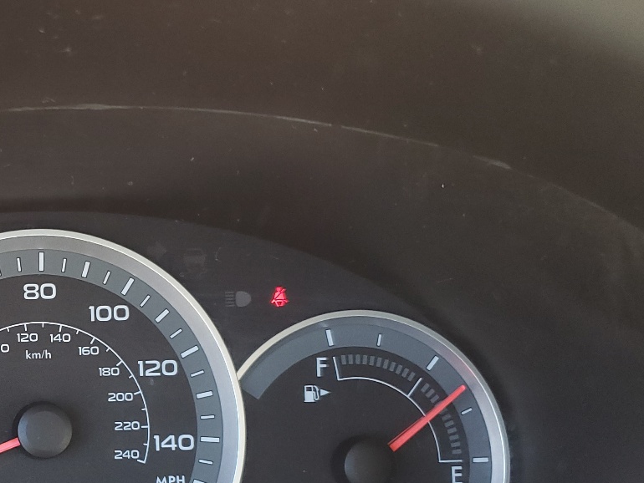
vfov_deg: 26.5
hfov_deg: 32.8
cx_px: 7
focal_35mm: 54
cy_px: 394
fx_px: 1005
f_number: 1.5
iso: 84
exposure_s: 1/120
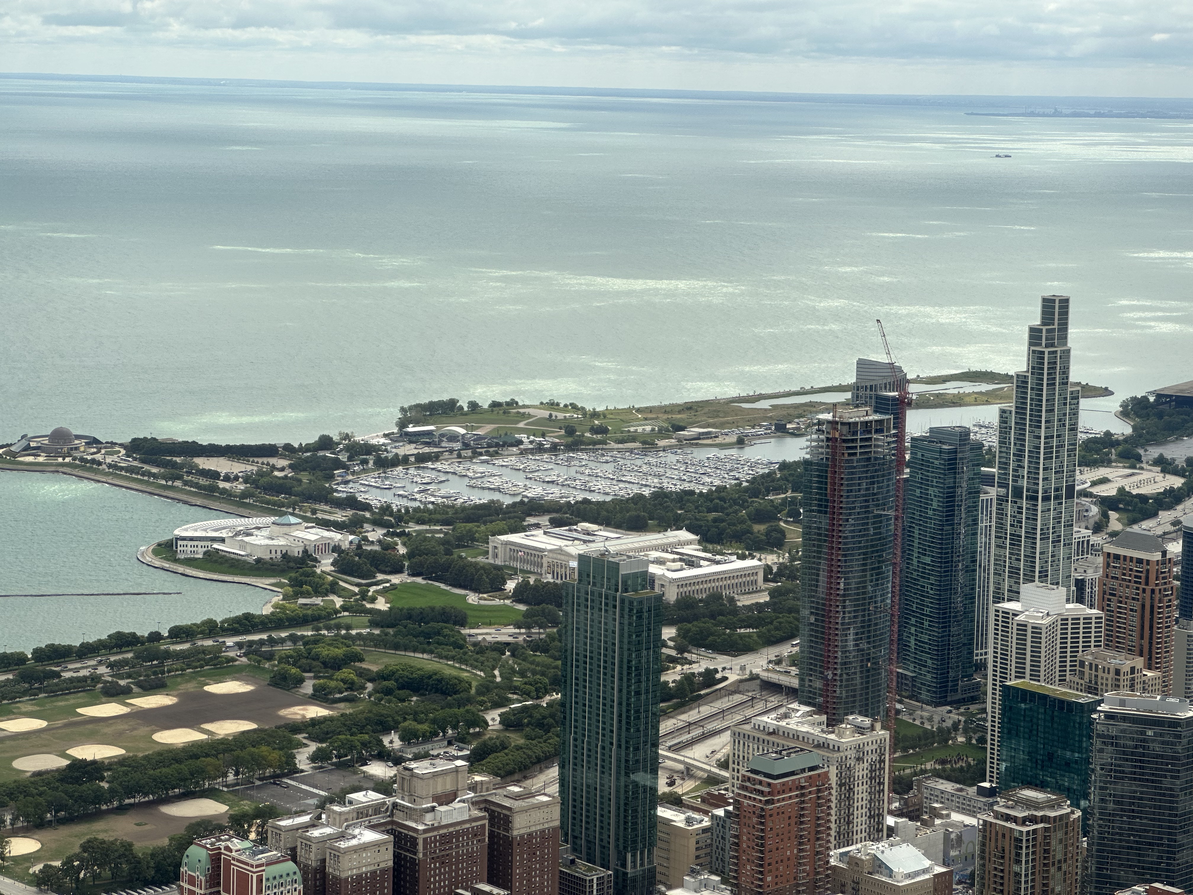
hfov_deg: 25.3
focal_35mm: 77
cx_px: 596
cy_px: 448
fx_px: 2654
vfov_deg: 19.1
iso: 32
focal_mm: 9
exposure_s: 1/637
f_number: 2.8
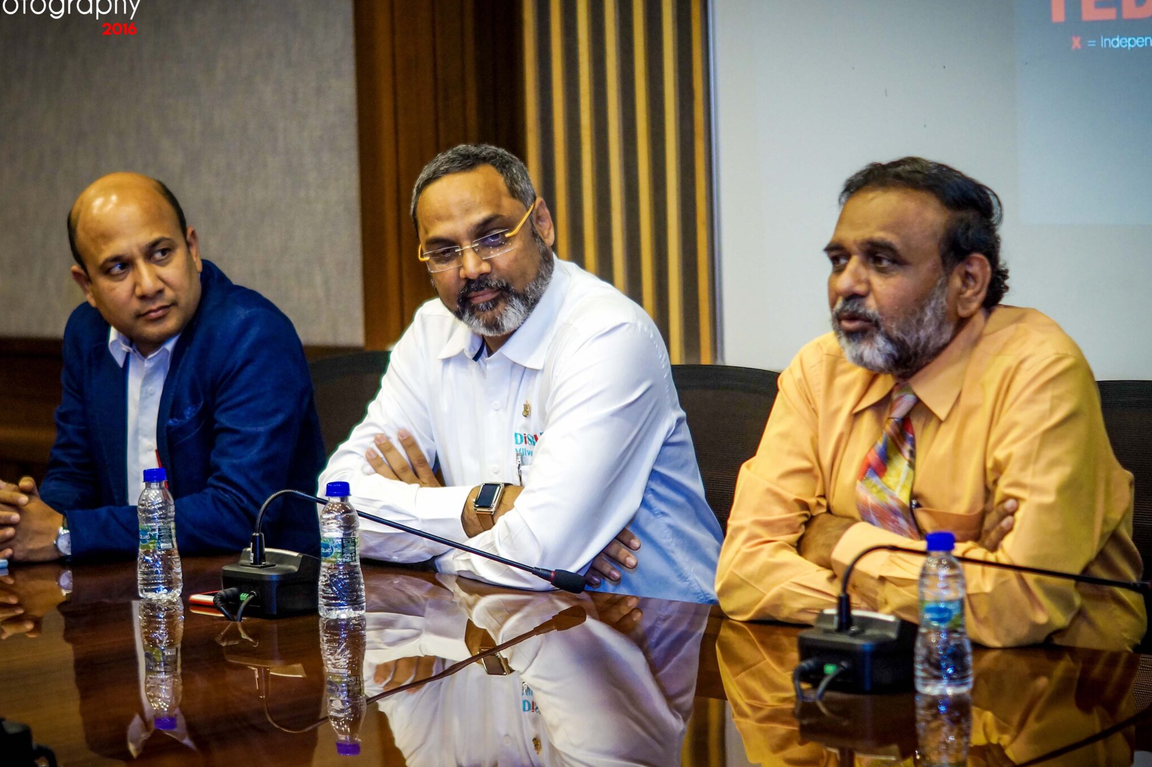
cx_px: 537
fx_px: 3006
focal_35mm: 94
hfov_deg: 21.7
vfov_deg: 14.5
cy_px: 413
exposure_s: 1/200
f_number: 1.8
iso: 400
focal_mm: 50
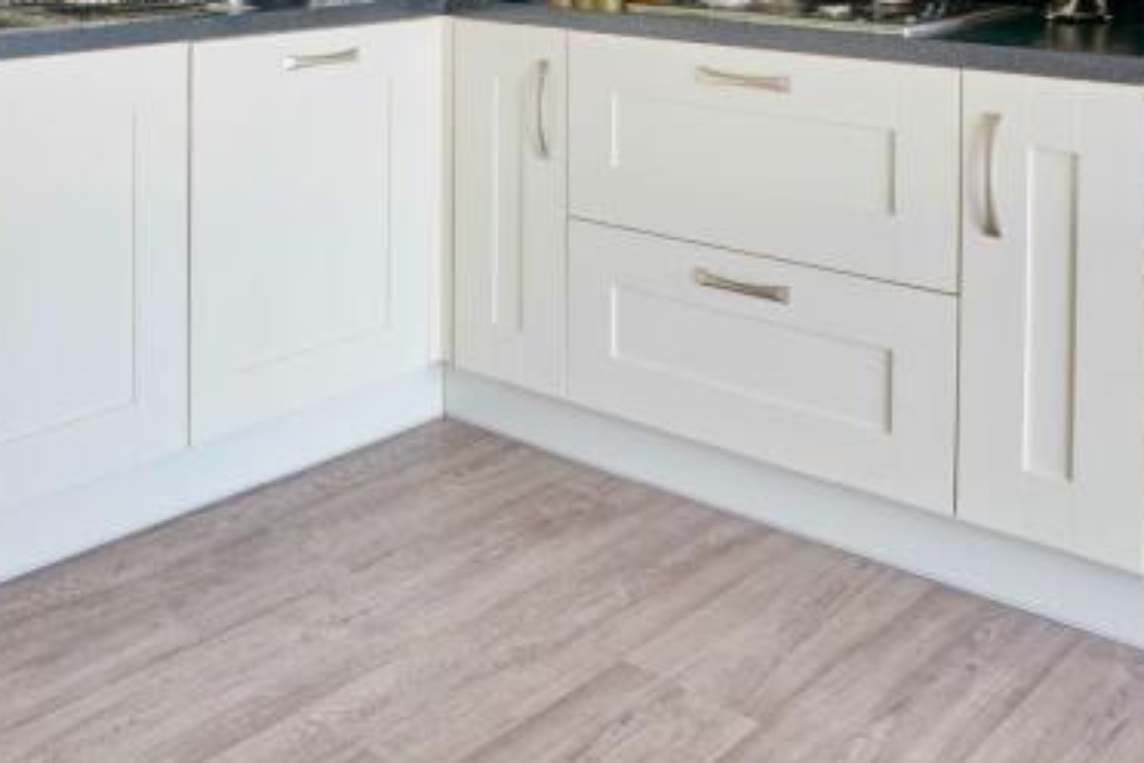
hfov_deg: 44.4
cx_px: 498
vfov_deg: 27.3
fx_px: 1398
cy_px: -128
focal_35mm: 44
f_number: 5.6
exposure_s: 1/5
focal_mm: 16
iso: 100
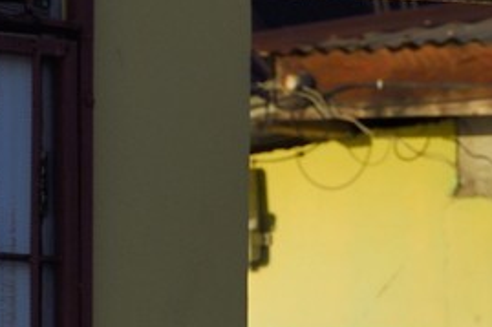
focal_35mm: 713
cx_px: 1379
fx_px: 9738
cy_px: 641
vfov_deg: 1.9
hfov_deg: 2.9
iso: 200
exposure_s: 1/320
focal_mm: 120
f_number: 10
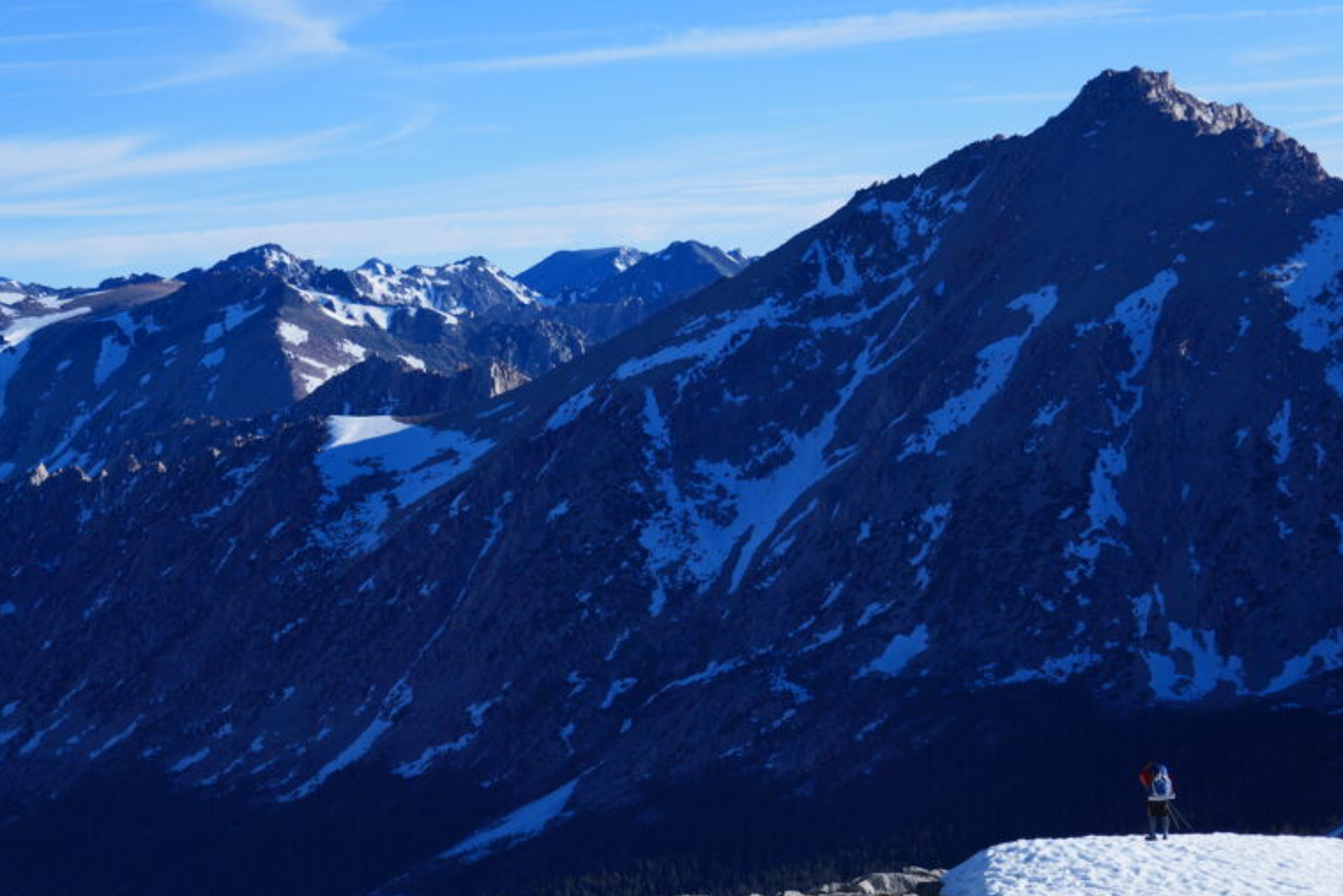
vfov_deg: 13.6
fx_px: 3768
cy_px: 449
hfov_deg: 20.2
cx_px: 673
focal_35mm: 101
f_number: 5.2
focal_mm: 36.6
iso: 125
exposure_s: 1/800
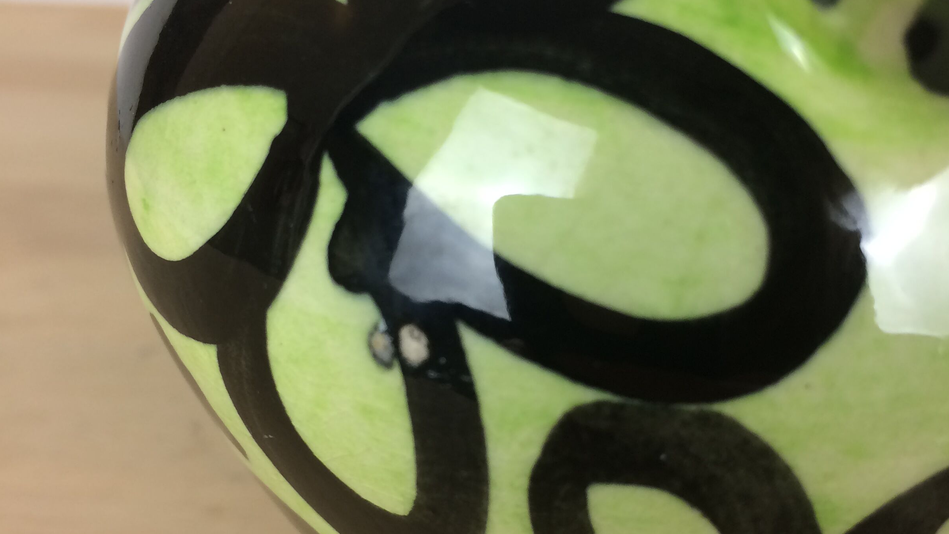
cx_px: 476
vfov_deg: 27.5
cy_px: 359
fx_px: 1082
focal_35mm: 43
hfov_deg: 47.4
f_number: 2.2
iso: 40
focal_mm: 4.15
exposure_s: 1/33
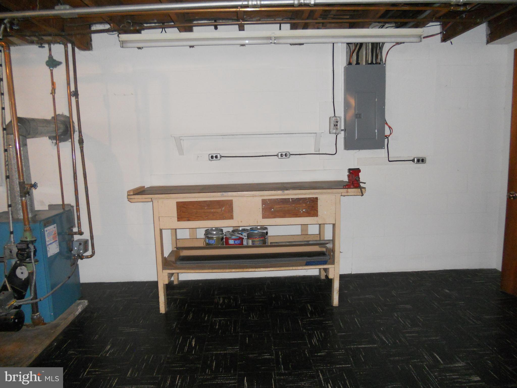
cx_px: 258
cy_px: 194
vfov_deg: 51.4
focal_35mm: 27
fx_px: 403
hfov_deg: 65.3
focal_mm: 4.9
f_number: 3.2
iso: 400
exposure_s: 1/25
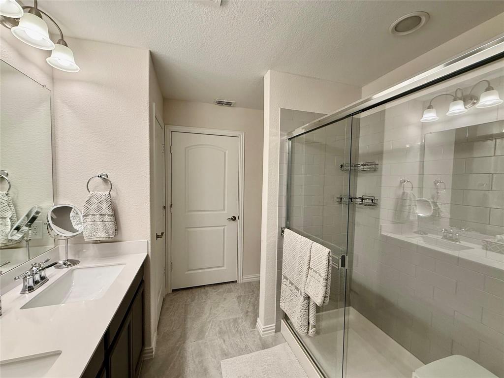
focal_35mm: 14
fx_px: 204
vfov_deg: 85.7
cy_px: 189
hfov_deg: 102.1
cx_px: 252
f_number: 2.2
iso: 200
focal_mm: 2.22
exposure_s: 1/120
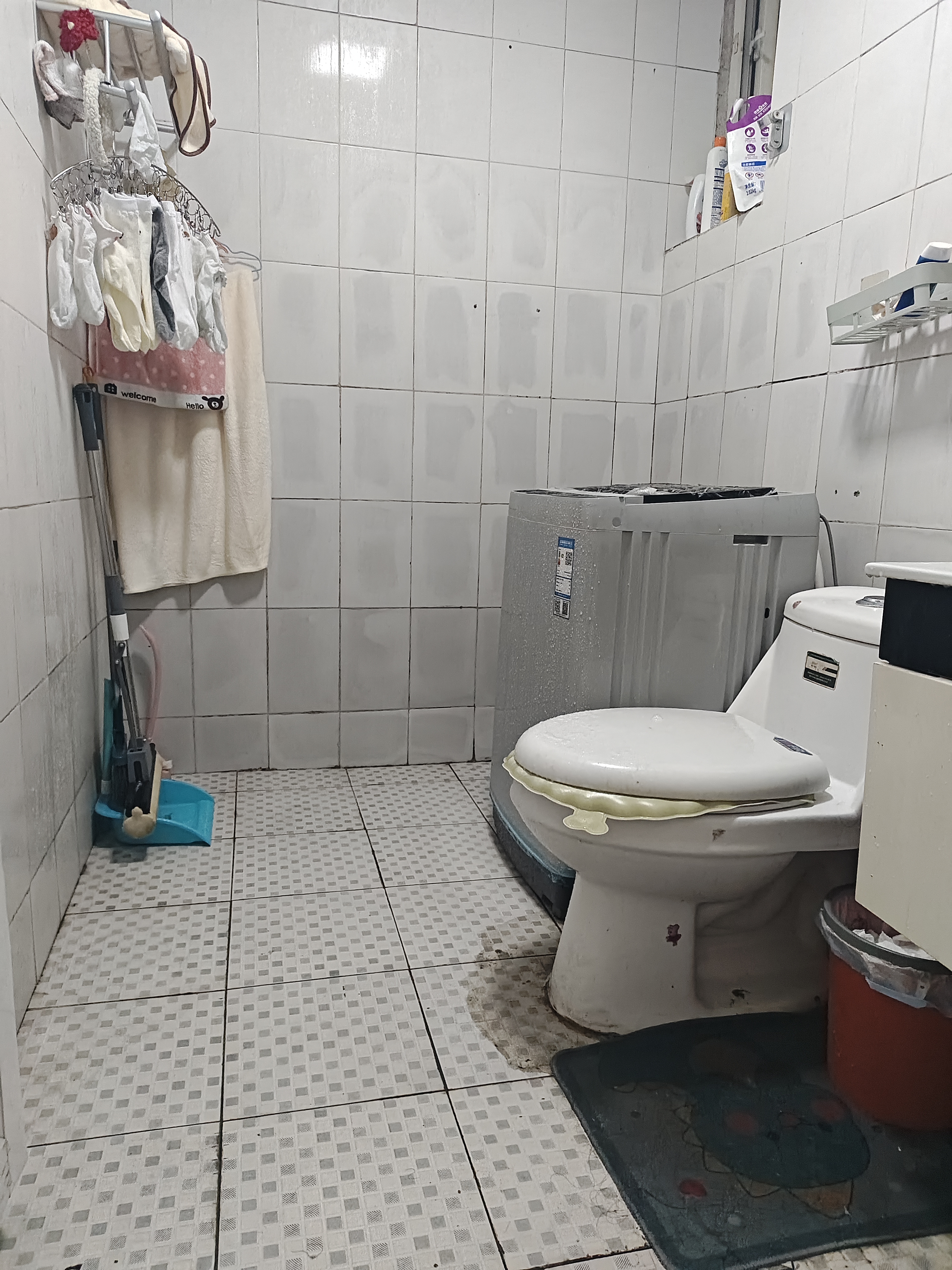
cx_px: 476
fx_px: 843
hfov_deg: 58.9
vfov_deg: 73.9
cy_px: 635
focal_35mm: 23
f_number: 1.88
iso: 6366
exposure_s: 1/283
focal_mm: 5.56
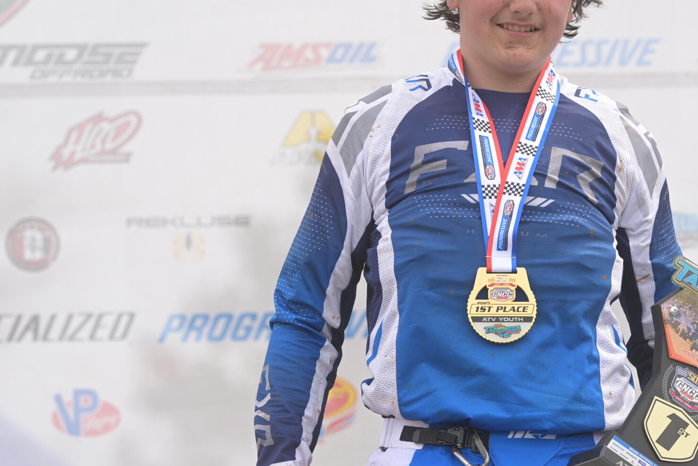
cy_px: 219
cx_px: 504
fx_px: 4265
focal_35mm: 220
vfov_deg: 6.2
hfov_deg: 9.3
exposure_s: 1/400
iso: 100
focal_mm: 135
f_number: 4.5
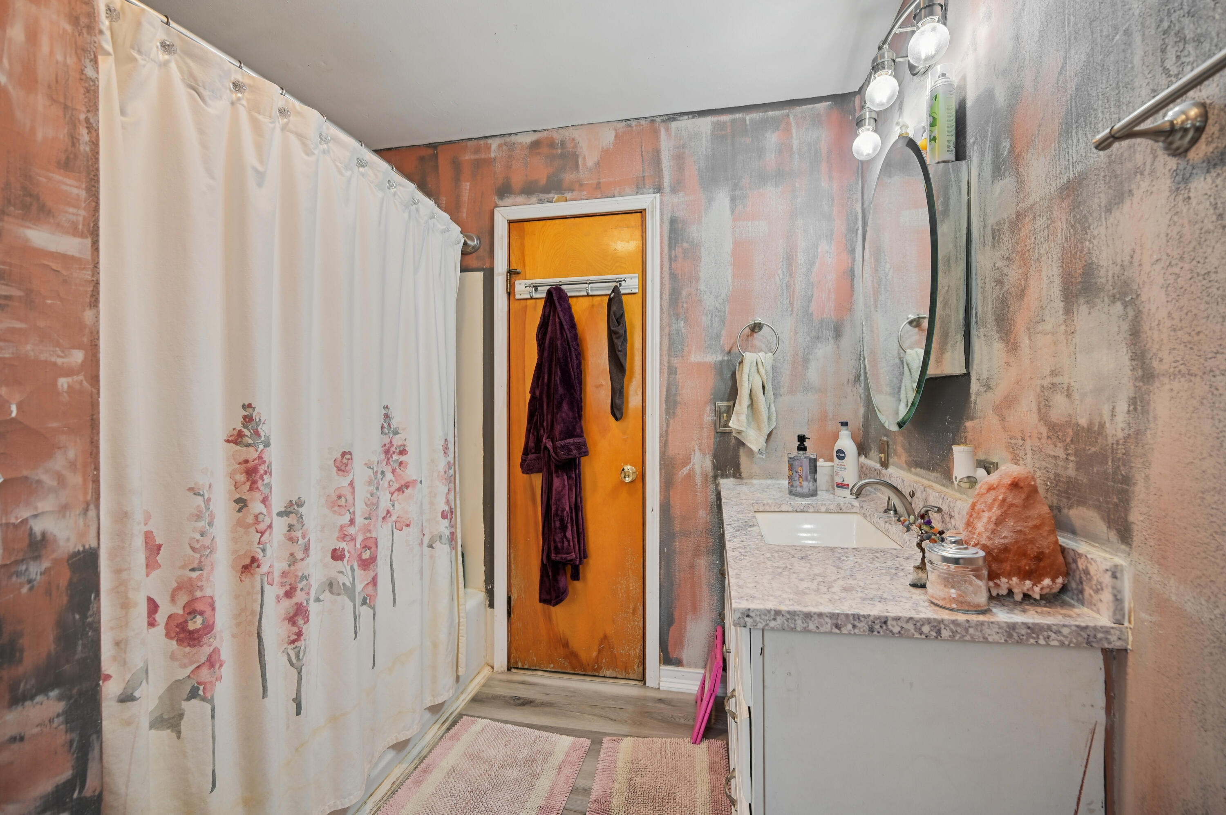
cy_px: 408
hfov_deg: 104.3
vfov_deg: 81.1
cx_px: 613
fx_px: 476
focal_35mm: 14
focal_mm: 14
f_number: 4
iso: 400
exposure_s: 1/20
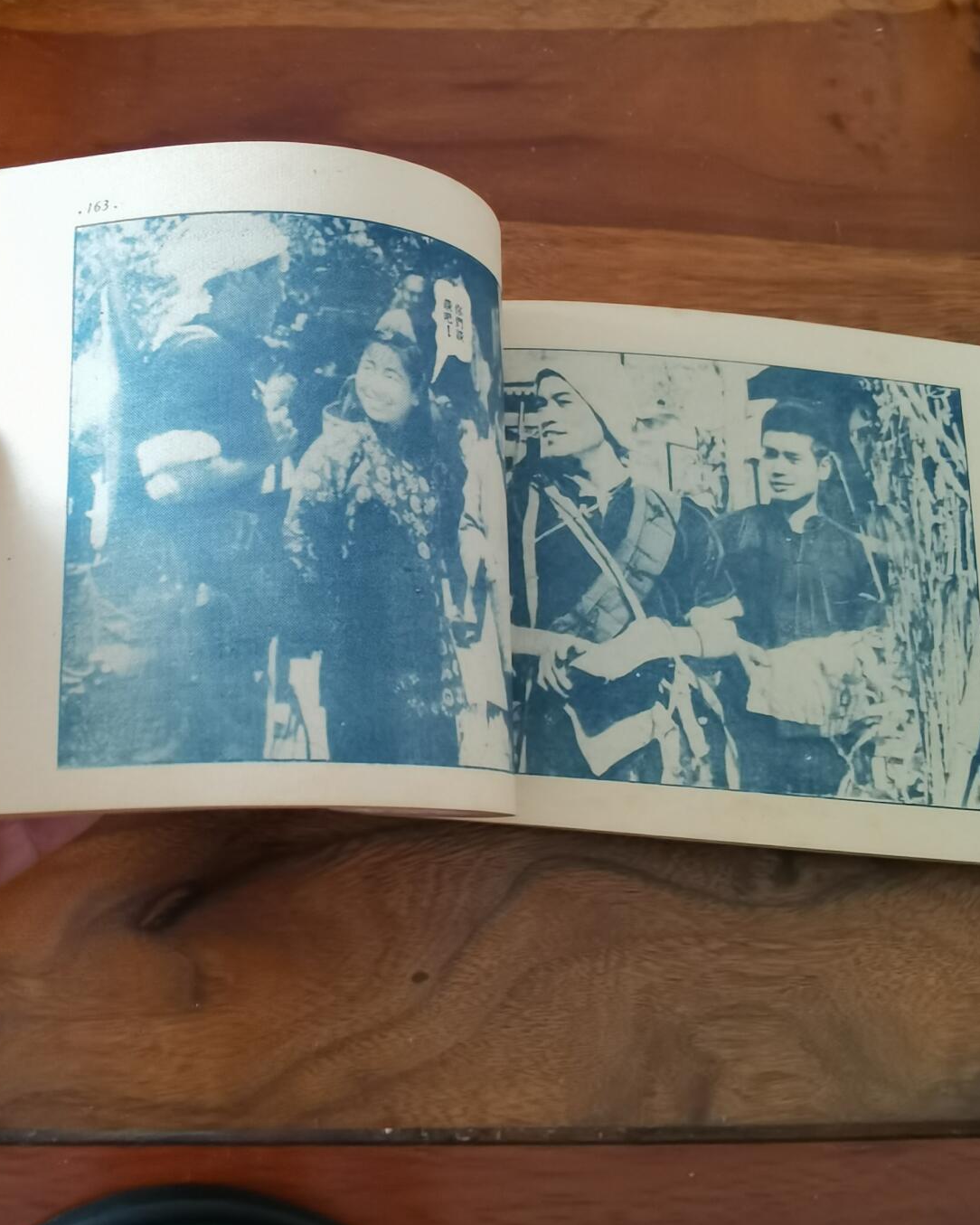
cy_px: 485
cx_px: 510
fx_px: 1269
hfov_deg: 42.2
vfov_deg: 51.2
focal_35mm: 35
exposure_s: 1/20
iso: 500
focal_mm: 2.26
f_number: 2.2
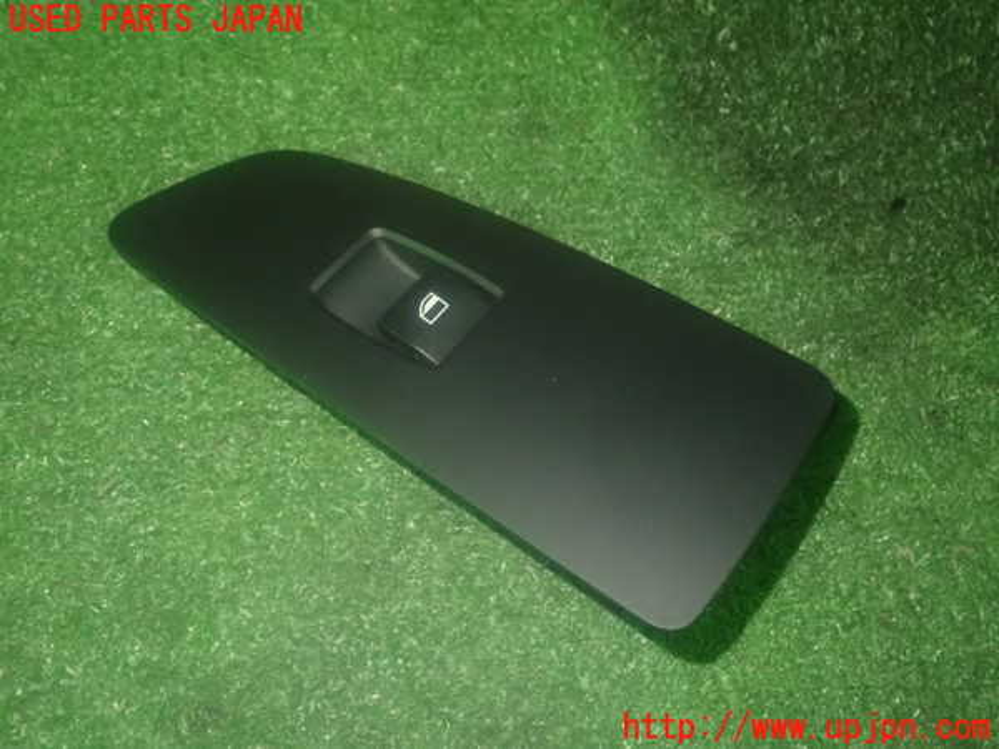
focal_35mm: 38
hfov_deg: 49.0
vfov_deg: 37.7
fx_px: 1097
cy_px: 374
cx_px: 500
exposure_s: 1/30
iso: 1600
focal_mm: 6.86
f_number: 2.7
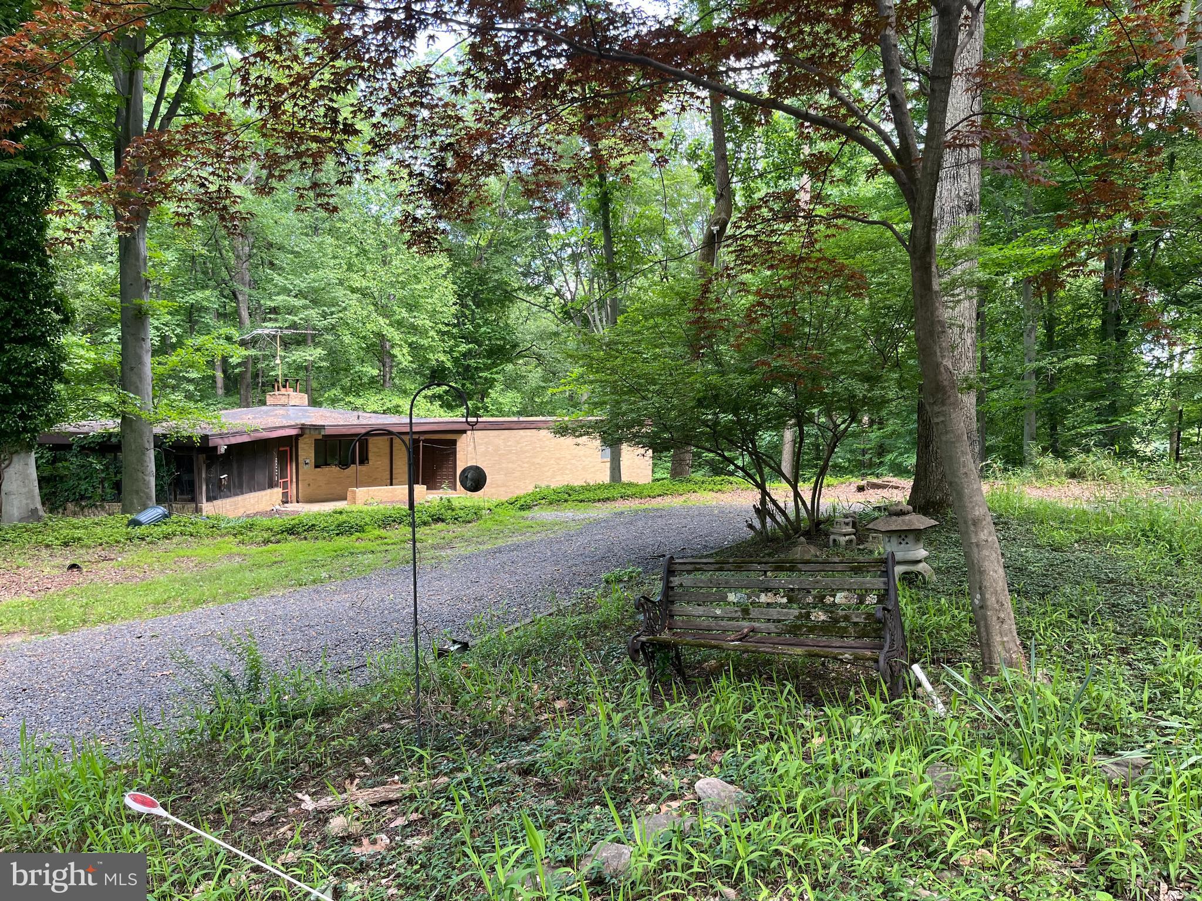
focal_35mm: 26
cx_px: 601
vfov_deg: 53.1
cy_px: 450
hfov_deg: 67.3
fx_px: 903
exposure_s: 1/122
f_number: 1.6
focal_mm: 5.1
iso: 50
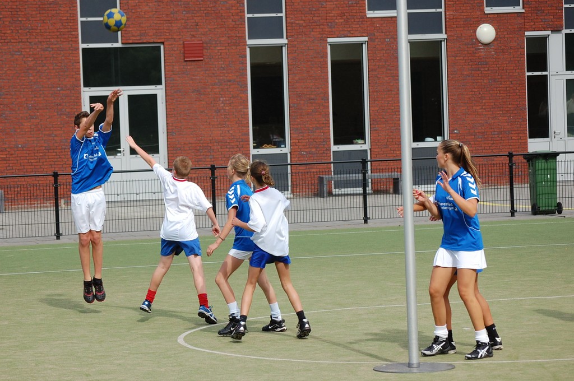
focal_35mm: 120
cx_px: 287
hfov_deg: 17.1
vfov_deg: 11.4
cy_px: 190
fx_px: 1911
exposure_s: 1/640
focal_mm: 80
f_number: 6.3
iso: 200
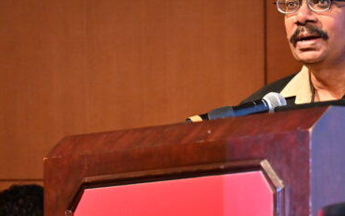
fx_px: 6201
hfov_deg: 3.2
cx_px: 279
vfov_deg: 2.0
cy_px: 96
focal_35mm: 659
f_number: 2.8
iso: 1600
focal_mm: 200
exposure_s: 1/160
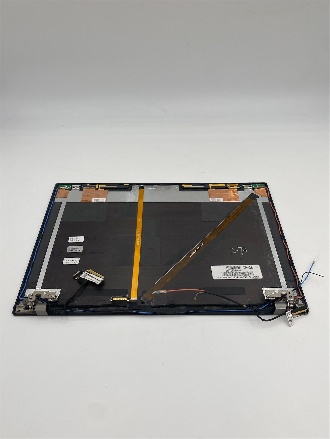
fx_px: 330
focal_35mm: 26
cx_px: 165
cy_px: 220
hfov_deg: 53.1
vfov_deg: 67.3
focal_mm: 4.25
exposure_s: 1/217
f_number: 1.8
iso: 32
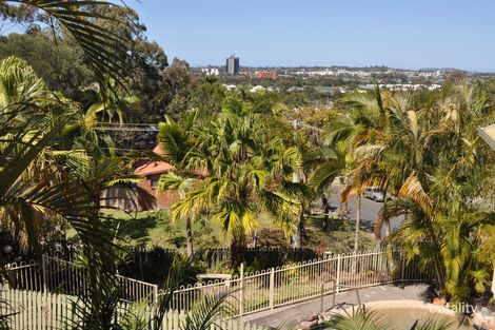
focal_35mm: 36
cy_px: 165
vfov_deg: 36.8
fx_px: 495
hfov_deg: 53.1
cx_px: 248
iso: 200
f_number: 9
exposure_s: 1/320
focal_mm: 24
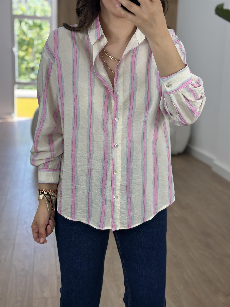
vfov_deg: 39.7
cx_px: 115
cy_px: 154
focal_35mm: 48
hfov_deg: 30.3
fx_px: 425
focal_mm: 6.86
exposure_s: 1/287
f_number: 1.78
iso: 80
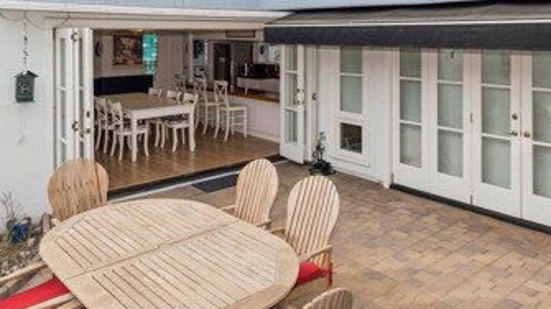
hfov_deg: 61.0
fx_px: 467
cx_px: 293
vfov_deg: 34.3
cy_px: 21
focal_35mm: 32
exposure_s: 1/50
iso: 100
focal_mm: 16
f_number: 9
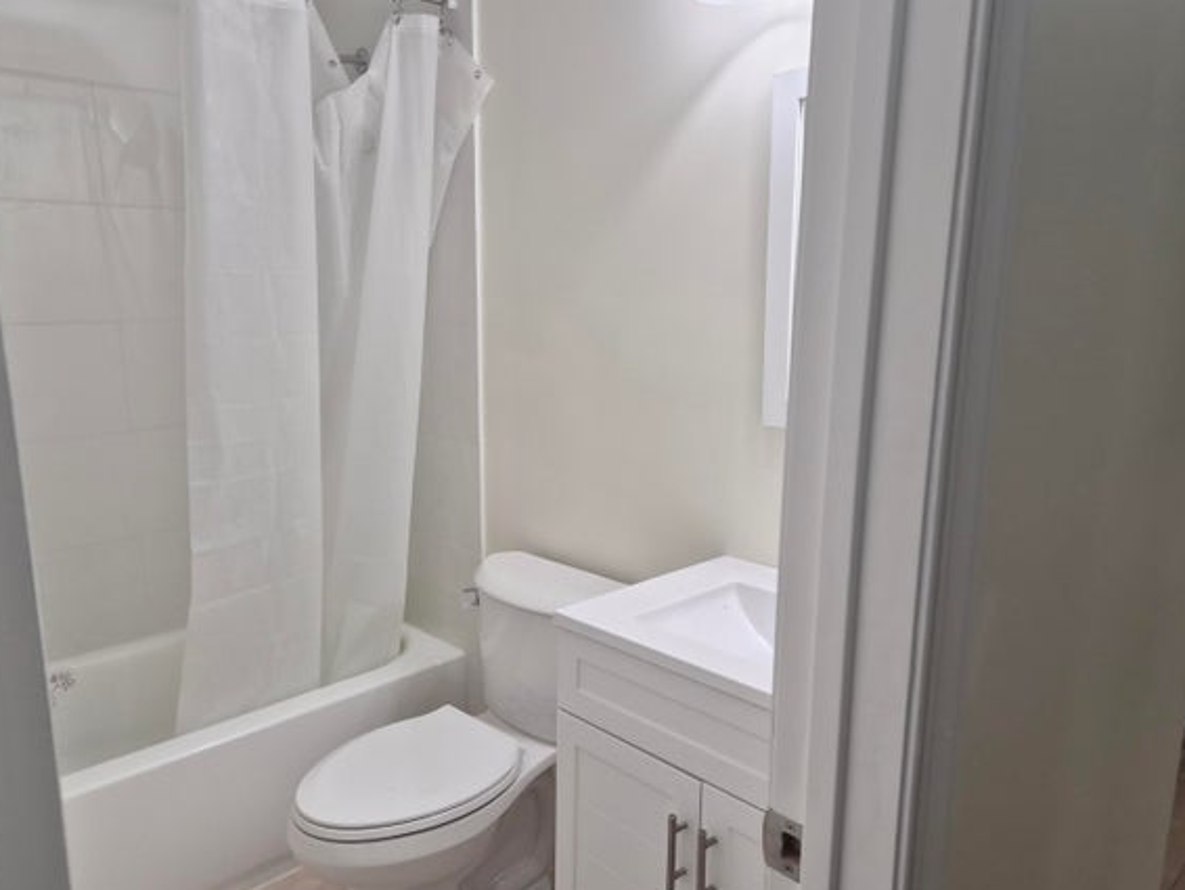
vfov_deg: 53.1
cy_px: 465
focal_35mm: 26
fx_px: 890
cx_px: 521
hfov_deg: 67.0
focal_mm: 5.4
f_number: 1.8
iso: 100
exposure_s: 1/120
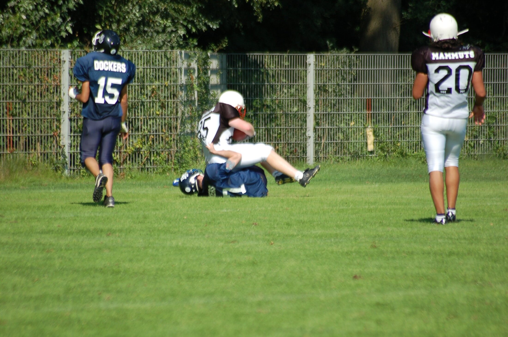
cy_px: 168
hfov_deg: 4.6
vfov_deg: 3.0
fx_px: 6338
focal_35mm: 450
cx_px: 254
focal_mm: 300
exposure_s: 1/1000
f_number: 5.6
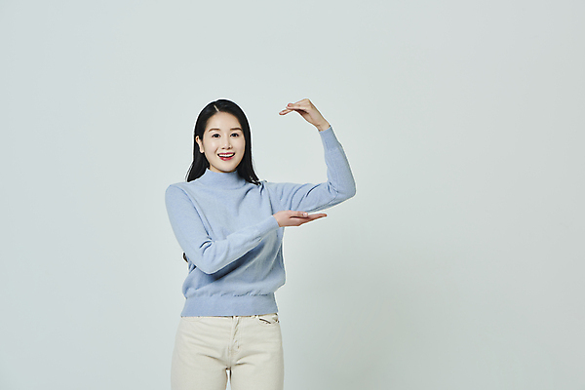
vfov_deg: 19.5
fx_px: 1137
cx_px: 292
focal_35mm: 70
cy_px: 195
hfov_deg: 28.8
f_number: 11
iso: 100
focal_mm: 70
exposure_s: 1/125
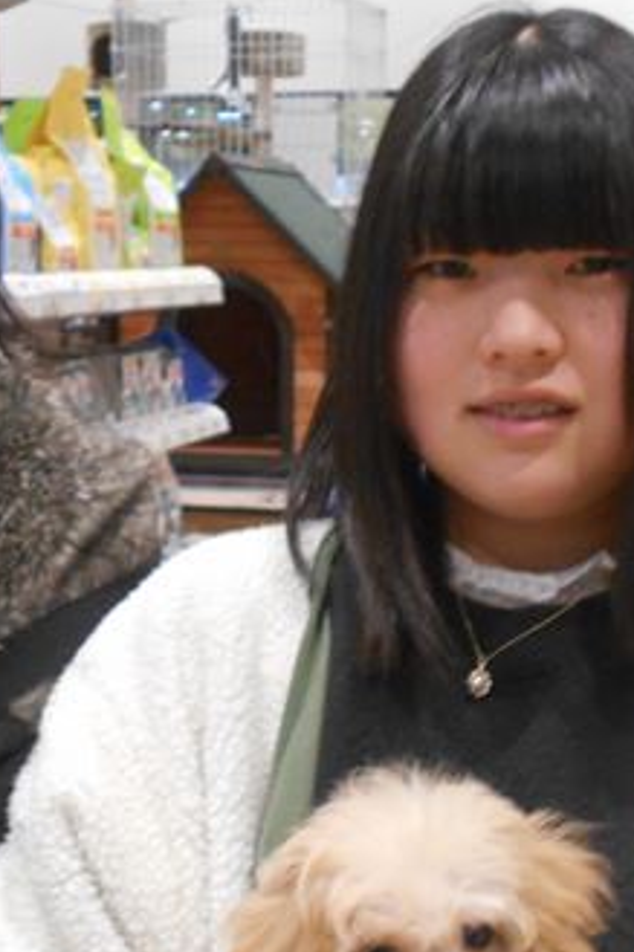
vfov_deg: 27.3
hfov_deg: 18.3
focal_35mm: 74
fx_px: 1957
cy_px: 521
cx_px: 206
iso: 400
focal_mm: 6.7
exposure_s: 1/30
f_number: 3.9
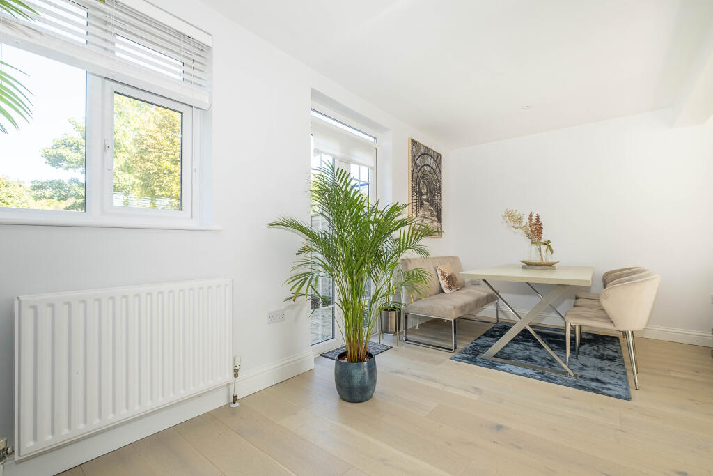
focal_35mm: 15
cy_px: 238
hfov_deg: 100.4
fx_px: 297
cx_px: 356
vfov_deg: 77.3
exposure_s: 1/50
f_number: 5.6
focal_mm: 10
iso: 320
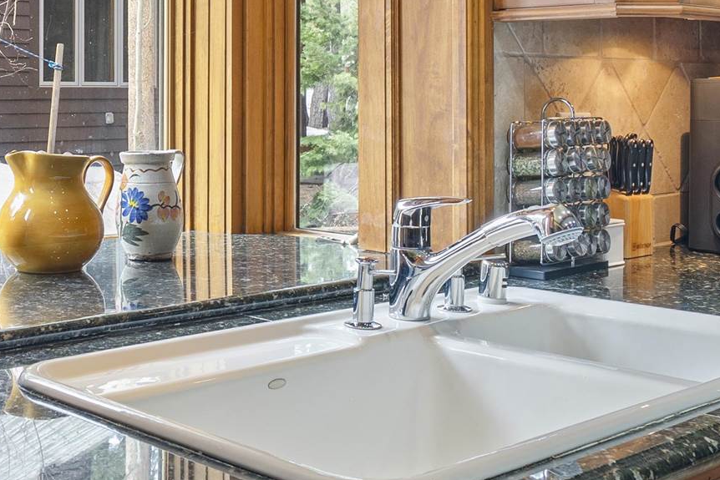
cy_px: 143
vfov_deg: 23.6
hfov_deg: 34.0
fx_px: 1140
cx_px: 149
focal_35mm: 57
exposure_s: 2
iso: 250
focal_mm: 16
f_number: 7.1
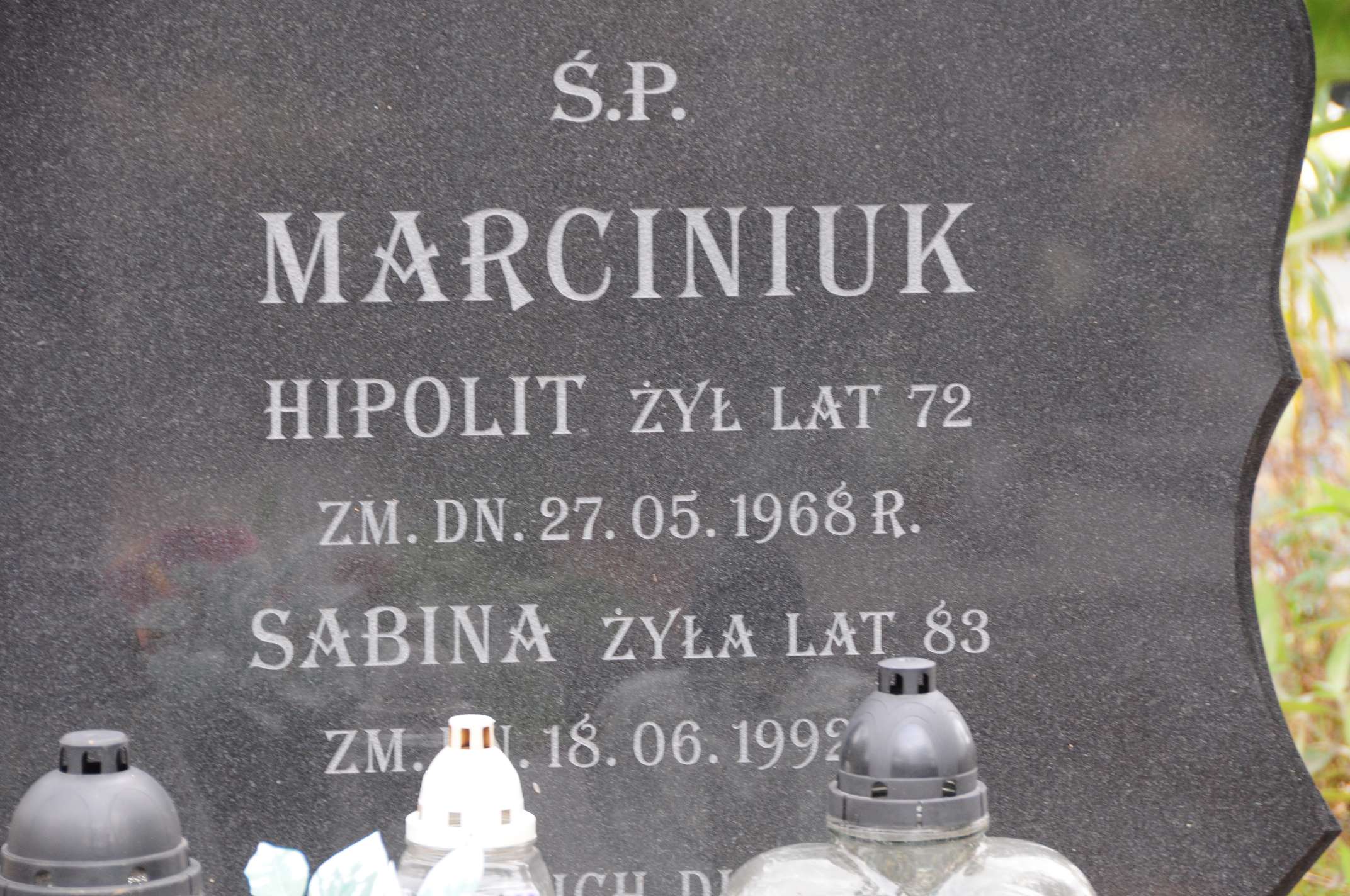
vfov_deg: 7.6
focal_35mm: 180
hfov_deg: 11.4
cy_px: 448
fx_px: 6742
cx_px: 675
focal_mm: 120
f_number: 7.1
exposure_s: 1/80
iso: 400
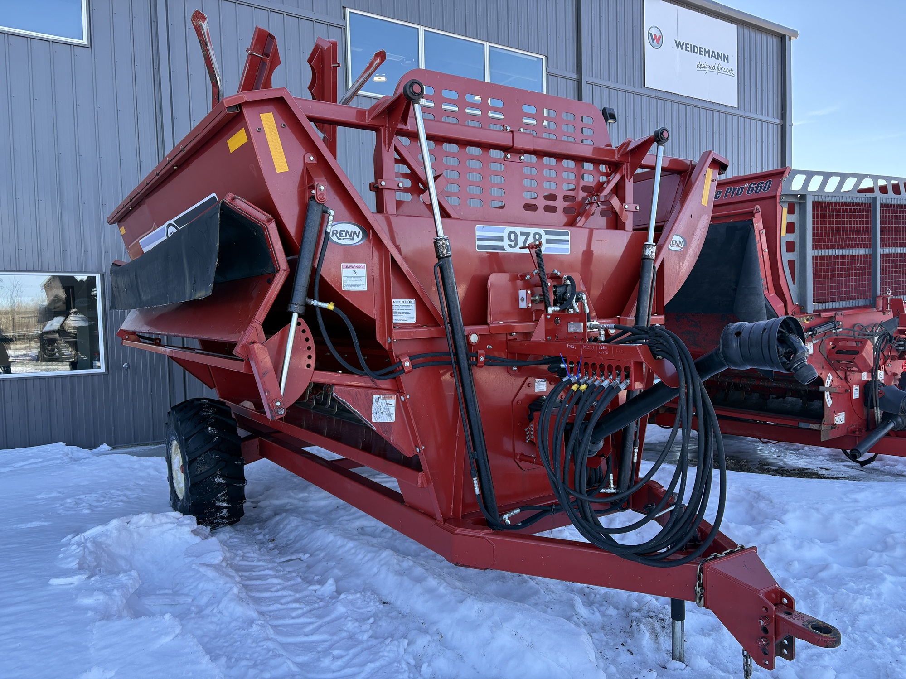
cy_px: 340
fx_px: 680
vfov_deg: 53.1
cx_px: 453
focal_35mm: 26
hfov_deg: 67.3
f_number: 1.6
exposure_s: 1/462
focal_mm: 5.96
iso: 50
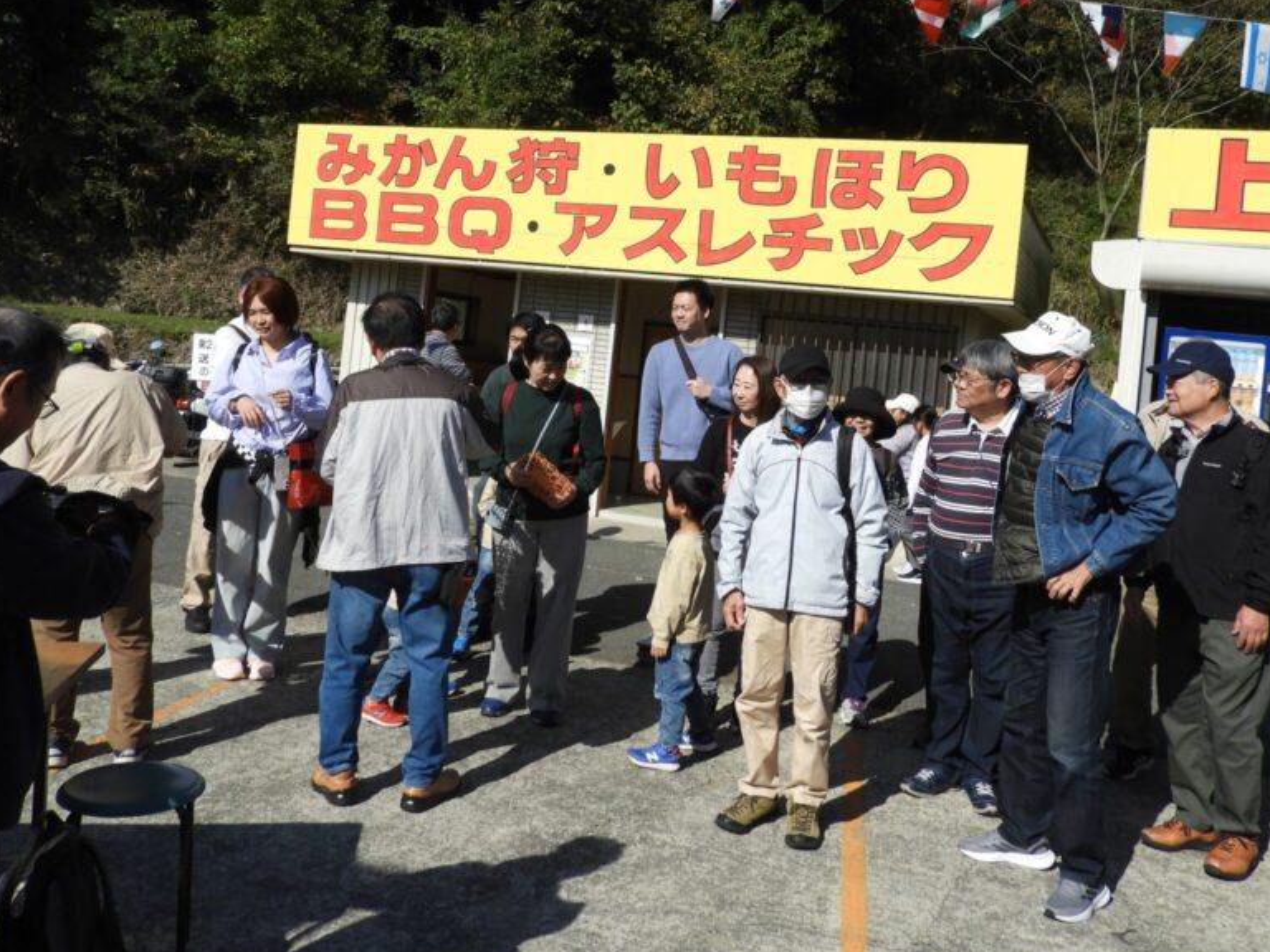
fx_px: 1174
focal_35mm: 32
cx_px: 652
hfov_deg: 56.8
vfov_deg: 43.7
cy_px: 334
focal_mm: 4.3
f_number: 3.3
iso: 100
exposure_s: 1/2000
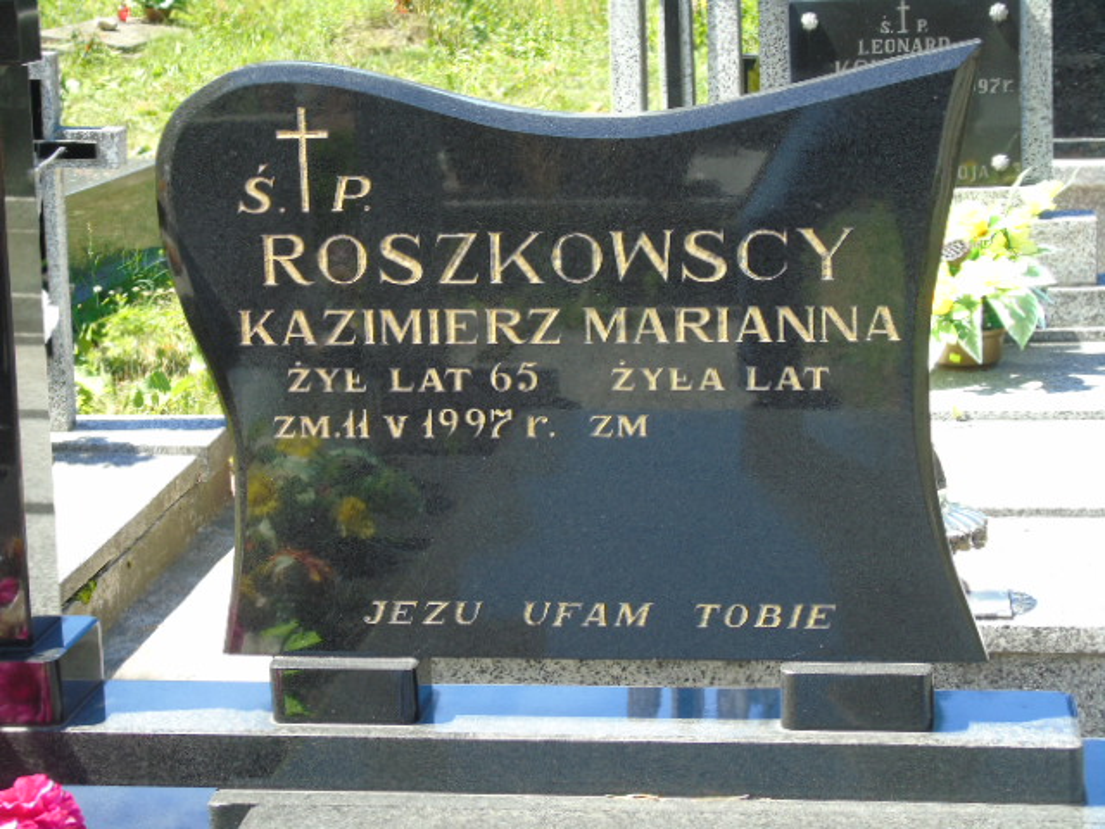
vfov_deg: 18.0
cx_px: 552
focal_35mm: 82
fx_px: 2618
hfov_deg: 23.8
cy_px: 414
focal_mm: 15
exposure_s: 1/100
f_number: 4.1
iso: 80
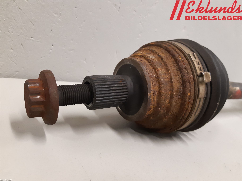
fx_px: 182
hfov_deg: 67.3
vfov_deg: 53.1
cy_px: 90
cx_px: 121
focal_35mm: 26
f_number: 1.7
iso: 320
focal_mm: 3.93
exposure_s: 1/50
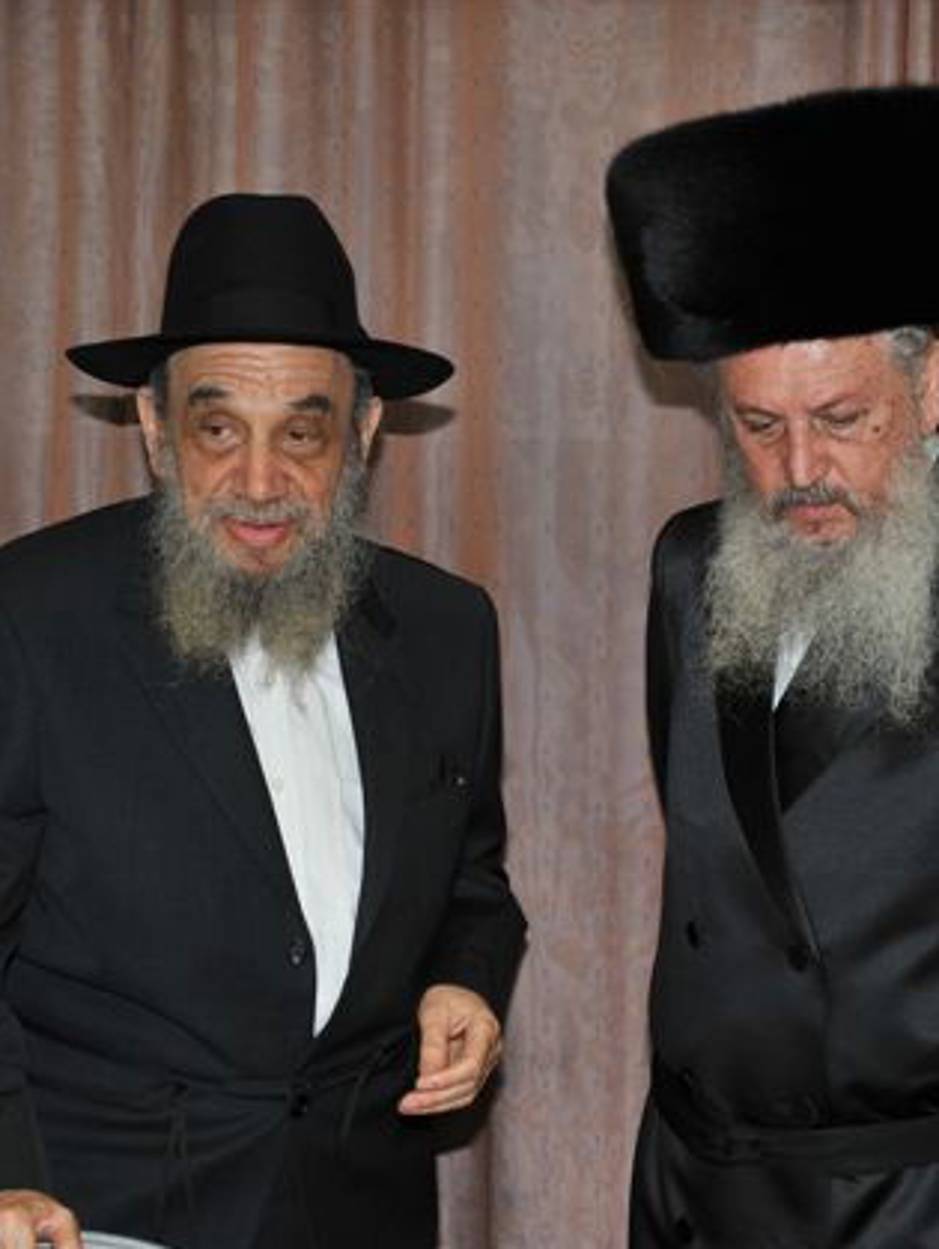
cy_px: 626
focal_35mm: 88
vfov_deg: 22.2
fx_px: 3178
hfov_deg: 16.8
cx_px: 617
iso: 200
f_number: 8
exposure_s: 1/60
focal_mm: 60
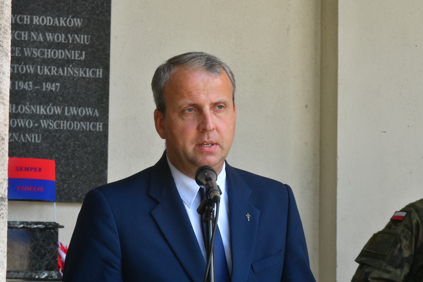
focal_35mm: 200
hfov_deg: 10.3
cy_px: 141
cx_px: 212
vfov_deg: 6.9
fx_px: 2350
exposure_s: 1/80
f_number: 22
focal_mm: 200
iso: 1600
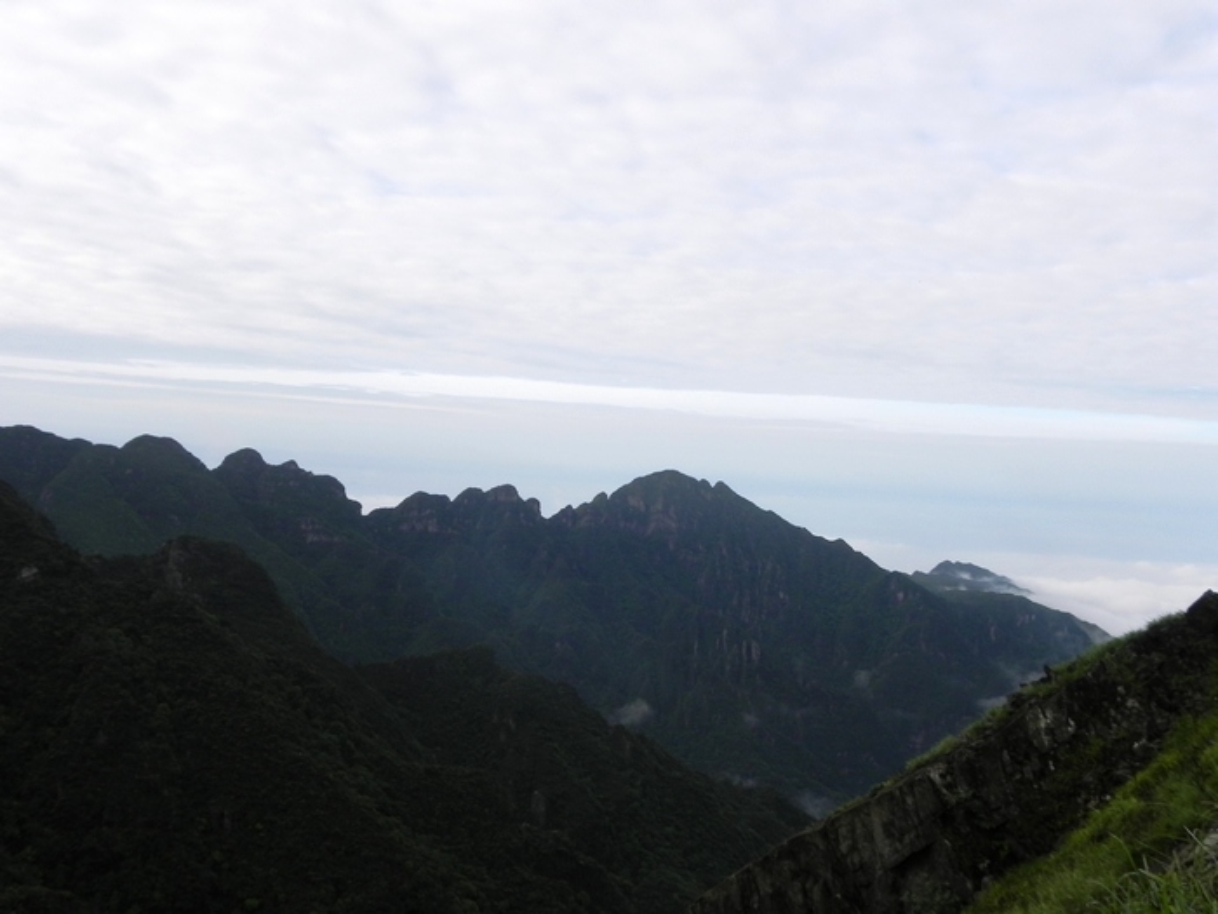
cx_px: 609
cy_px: 457
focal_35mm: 33
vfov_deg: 42.9
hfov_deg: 55.4
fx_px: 1161
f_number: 6.3
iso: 160
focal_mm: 5.9
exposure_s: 1/288
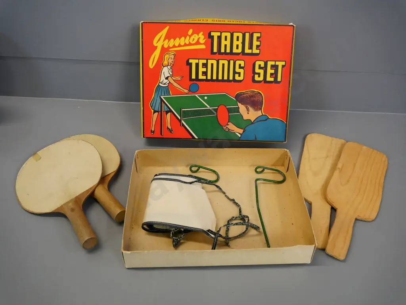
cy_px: 152
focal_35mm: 34
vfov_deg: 41.8
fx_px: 399
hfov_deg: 54.0
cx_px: 203
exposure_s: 1/80
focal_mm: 17
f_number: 5.3
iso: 1600
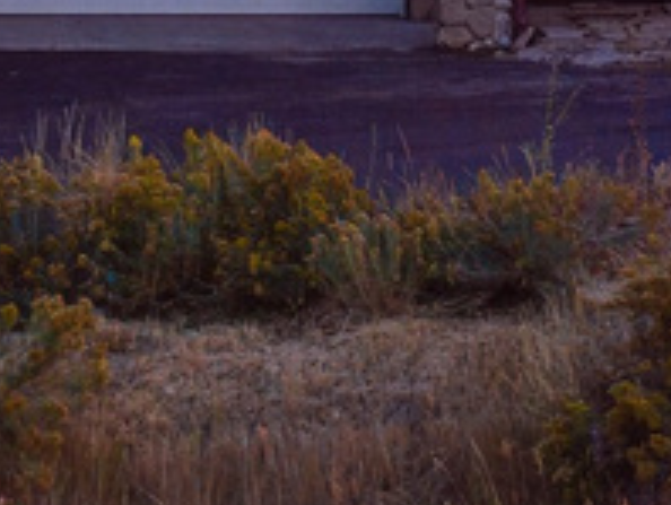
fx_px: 7026
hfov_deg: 5.4
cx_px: -461
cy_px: -749
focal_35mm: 362
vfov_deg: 4.0
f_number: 2.8
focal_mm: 19.4
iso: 100
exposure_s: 1/30
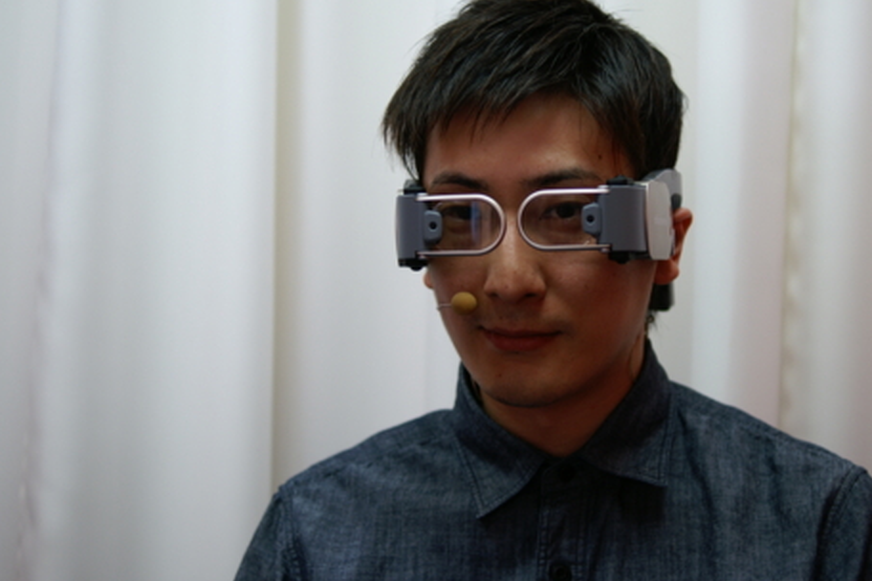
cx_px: 514
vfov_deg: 18.5
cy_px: 262
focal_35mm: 74
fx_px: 1785
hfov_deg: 27.4
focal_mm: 35
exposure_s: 1/60
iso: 160
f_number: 2
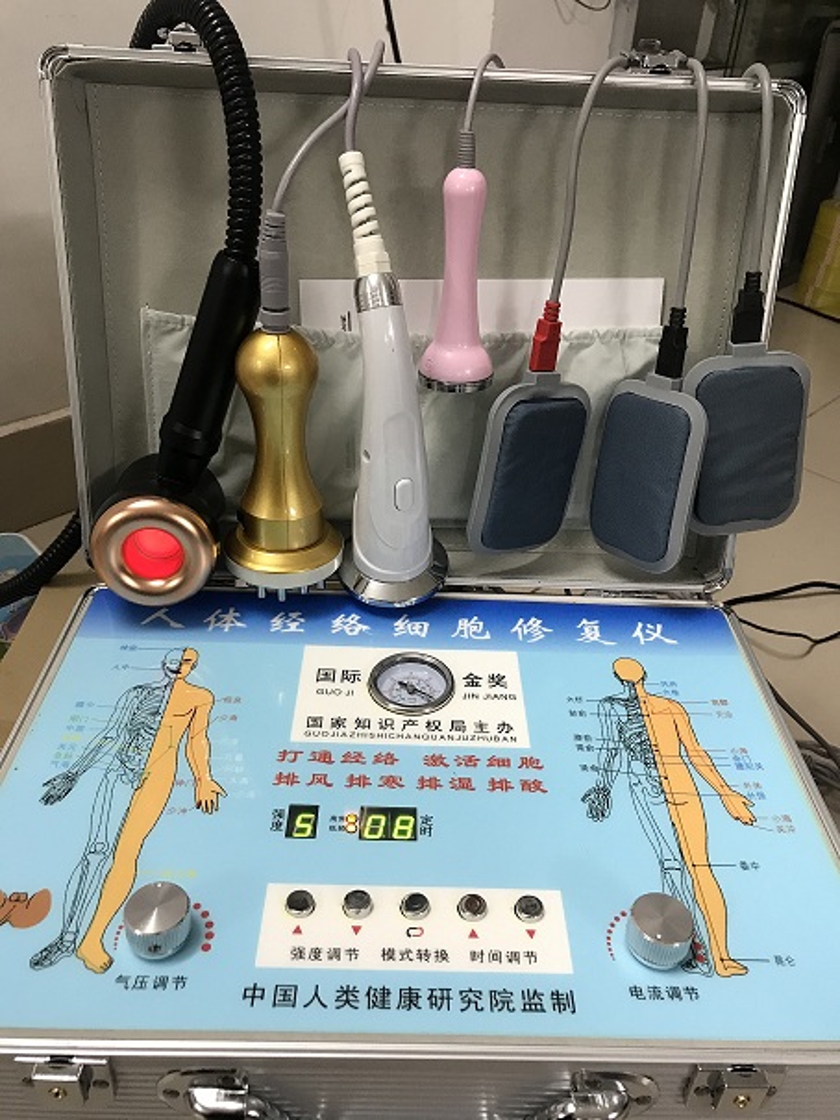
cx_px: 420
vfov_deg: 63.4
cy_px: 560
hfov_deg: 49.8
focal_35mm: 28
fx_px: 906
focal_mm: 3.99
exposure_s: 1/17
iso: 50
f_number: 1.8
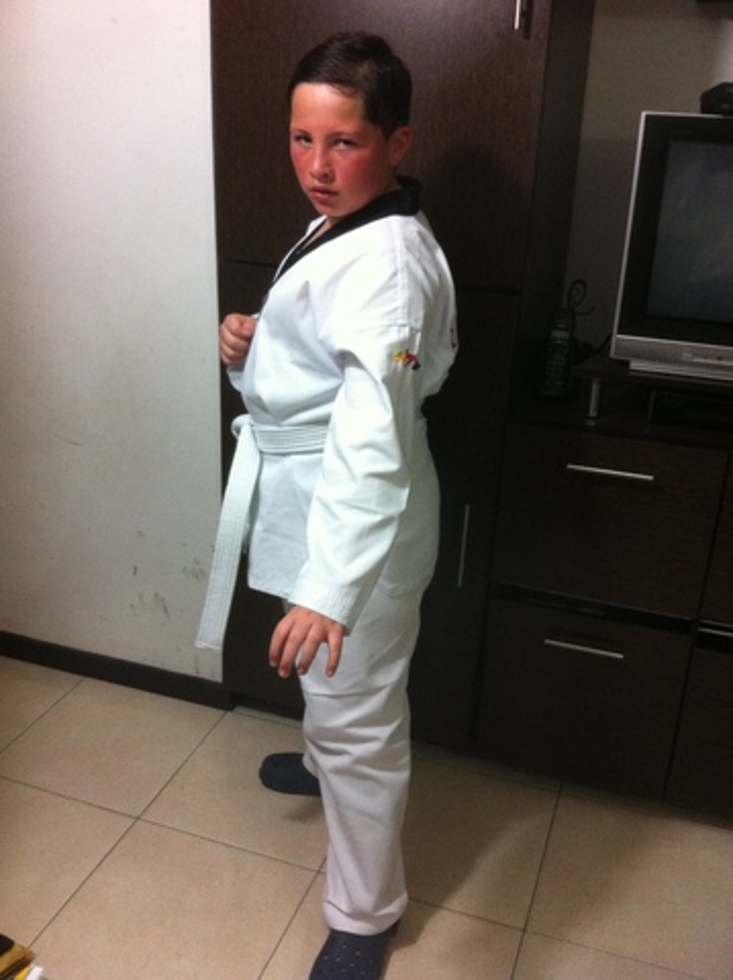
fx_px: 990
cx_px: 366
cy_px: 490
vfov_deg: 52.7
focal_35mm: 35
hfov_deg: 40.6
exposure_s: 1/15
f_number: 2.8
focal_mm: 3.85
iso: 320
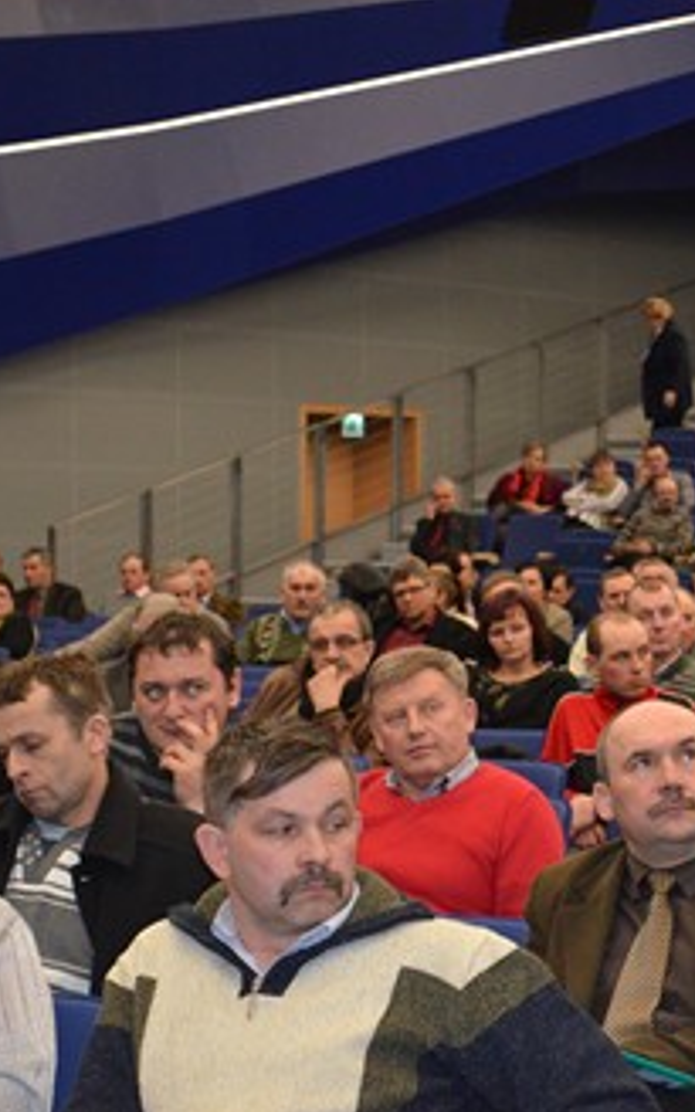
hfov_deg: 10.2
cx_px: 549
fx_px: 3872
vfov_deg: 16.3
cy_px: 558
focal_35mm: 128
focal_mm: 55
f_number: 5.6
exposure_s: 1/60
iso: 3200
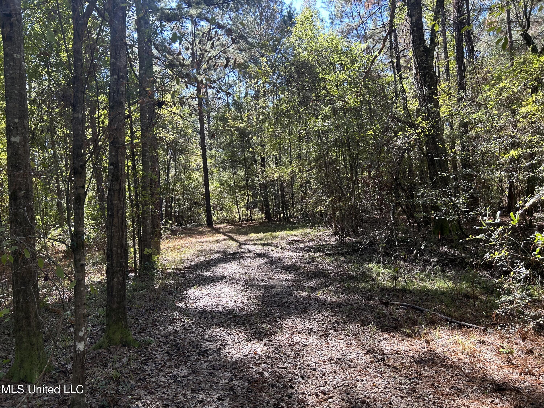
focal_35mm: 26
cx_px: 272
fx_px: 409
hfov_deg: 67.3
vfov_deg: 53.1
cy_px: 204
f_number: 1.5
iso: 50
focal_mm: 5.7
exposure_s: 1/297
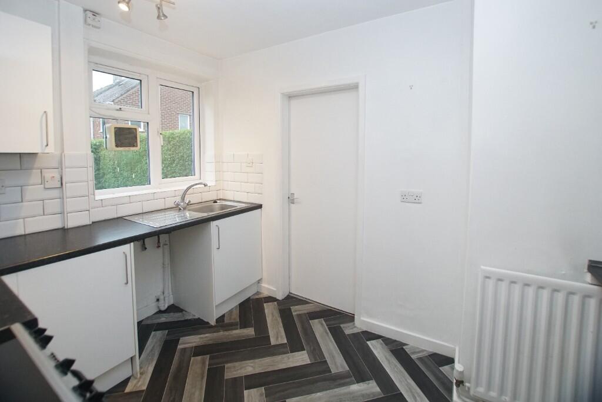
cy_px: 201
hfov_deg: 100.4
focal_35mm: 15
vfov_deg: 77.3
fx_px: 251
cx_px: 301
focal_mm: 10
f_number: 4
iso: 1600
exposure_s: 1/160
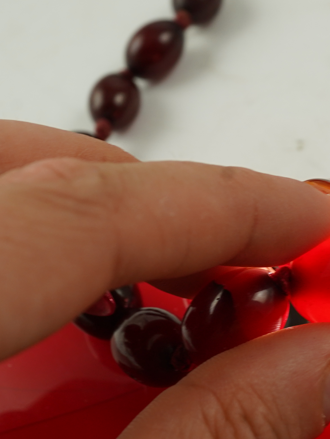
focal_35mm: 87
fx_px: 1106
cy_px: 285
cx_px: 323
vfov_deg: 22.4
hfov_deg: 16.6
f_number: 14
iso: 640
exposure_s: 1/30
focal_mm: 30
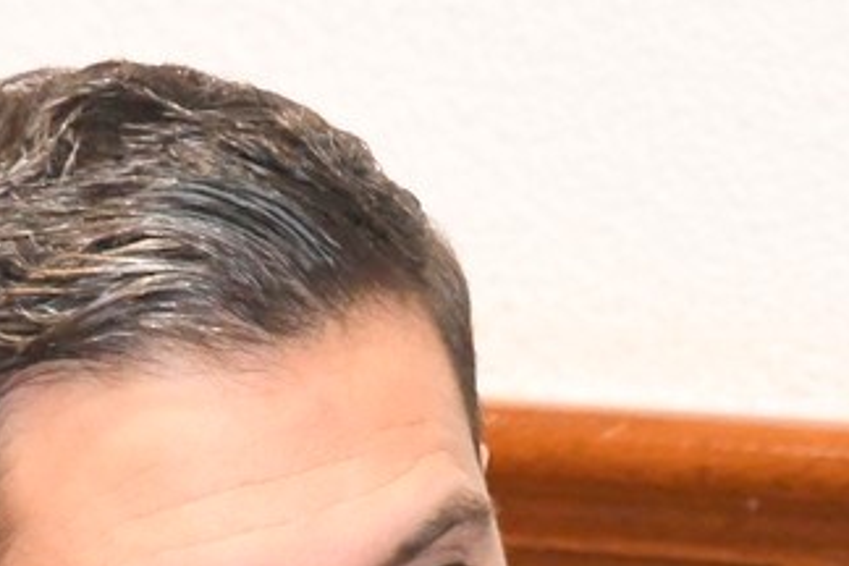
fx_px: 25775
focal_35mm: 1093
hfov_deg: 1.9
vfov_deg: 1.3
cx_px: 307
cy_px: 1000
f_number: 6.3
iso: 5600
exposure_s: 1/160
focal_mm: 185
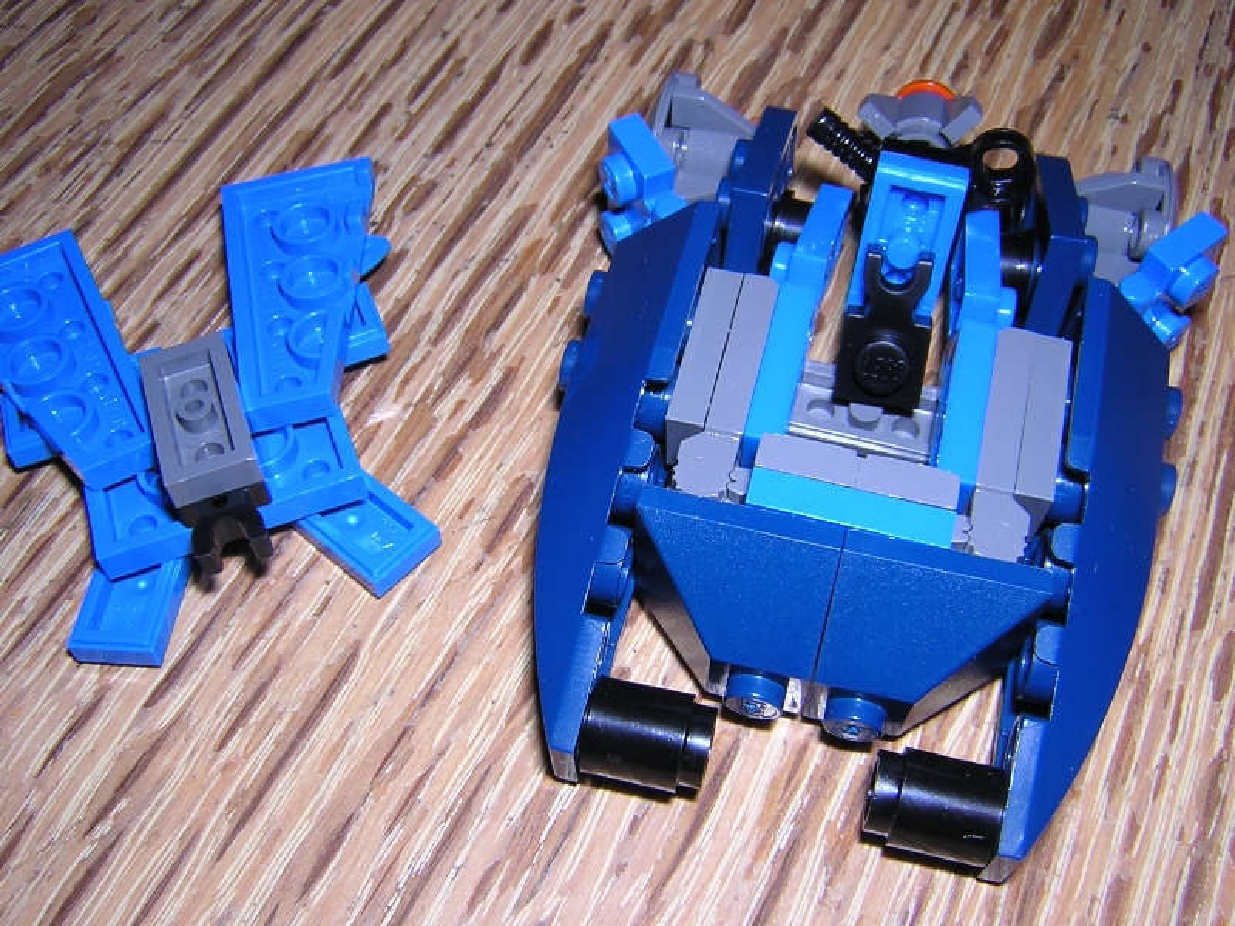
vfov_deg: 39.7
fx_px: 1284
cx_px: 618
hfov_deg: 51.4
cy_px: 463
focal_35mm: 36
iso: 100
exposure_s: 1/60.1
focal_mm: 4.7
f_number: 5.2
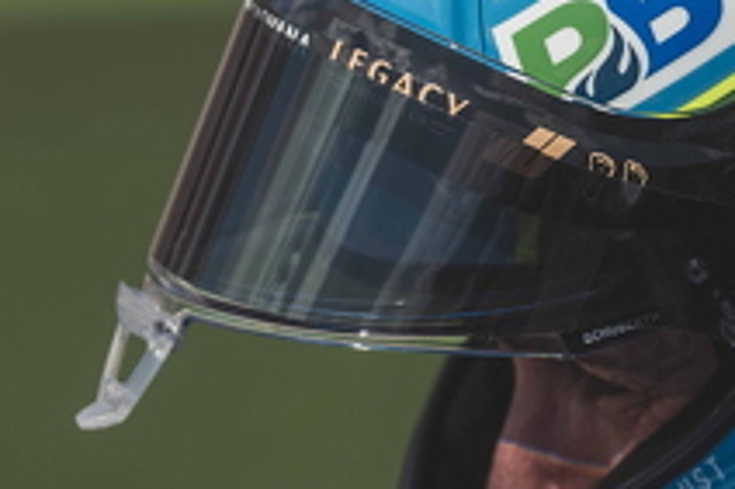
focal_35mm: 561
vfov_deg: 2.4
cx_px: 368
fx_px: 11445
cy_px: 548
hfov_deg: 3.7
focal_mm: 150
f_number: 2.8
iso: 100
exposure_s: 1/1600
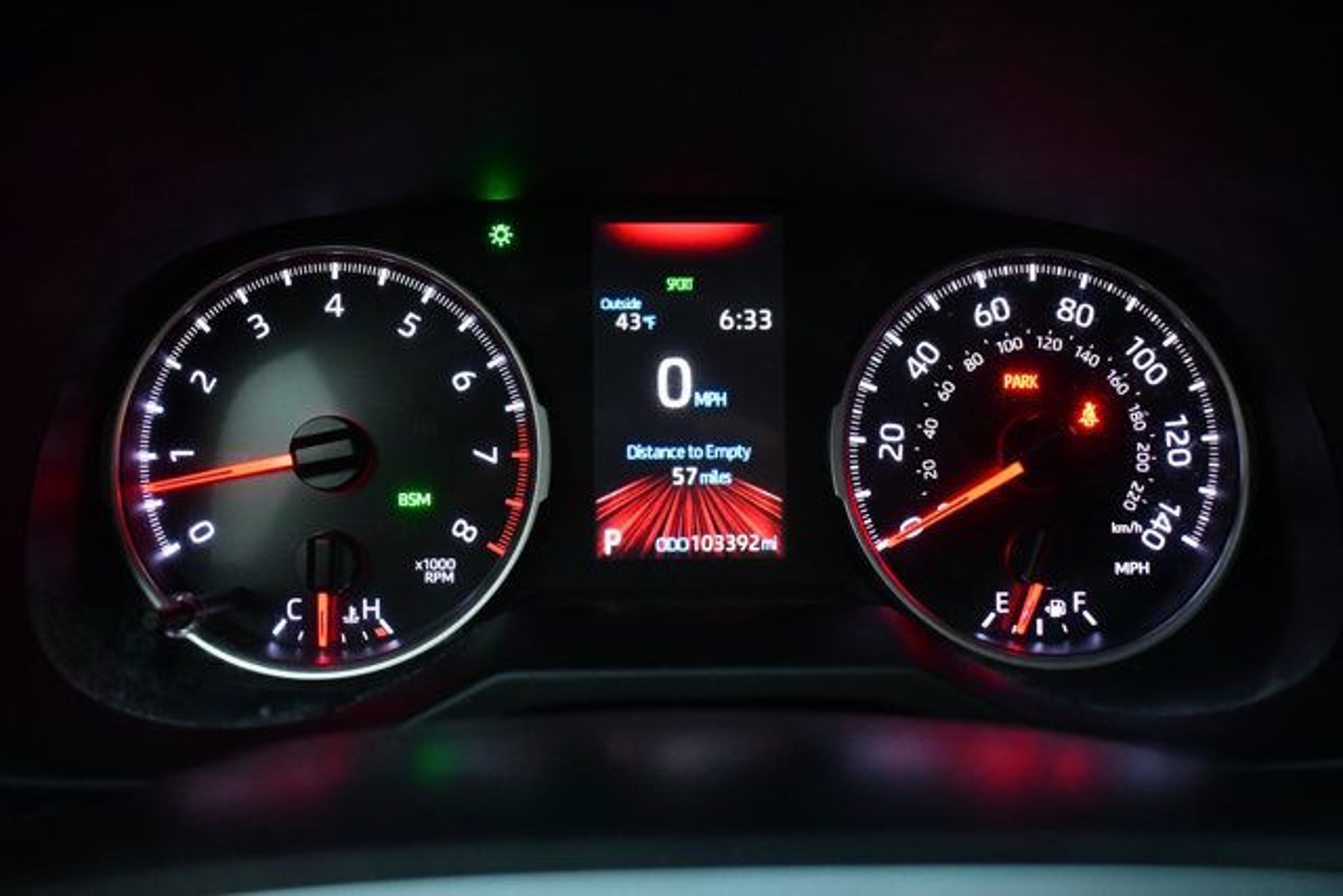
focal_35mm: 34
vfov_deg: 38.9
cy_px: 448
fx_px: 1269
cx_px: 672
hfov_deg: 55.8
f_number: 3.8
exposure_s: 1/60
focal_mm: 23
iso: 3600
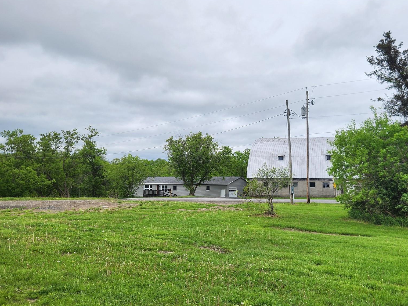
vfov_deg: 45.4
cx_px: 265
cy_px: 168
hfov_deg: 57.3
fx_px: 365
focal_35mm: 31
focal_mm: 5.4
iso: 20
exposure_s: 1/522
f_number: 1.8
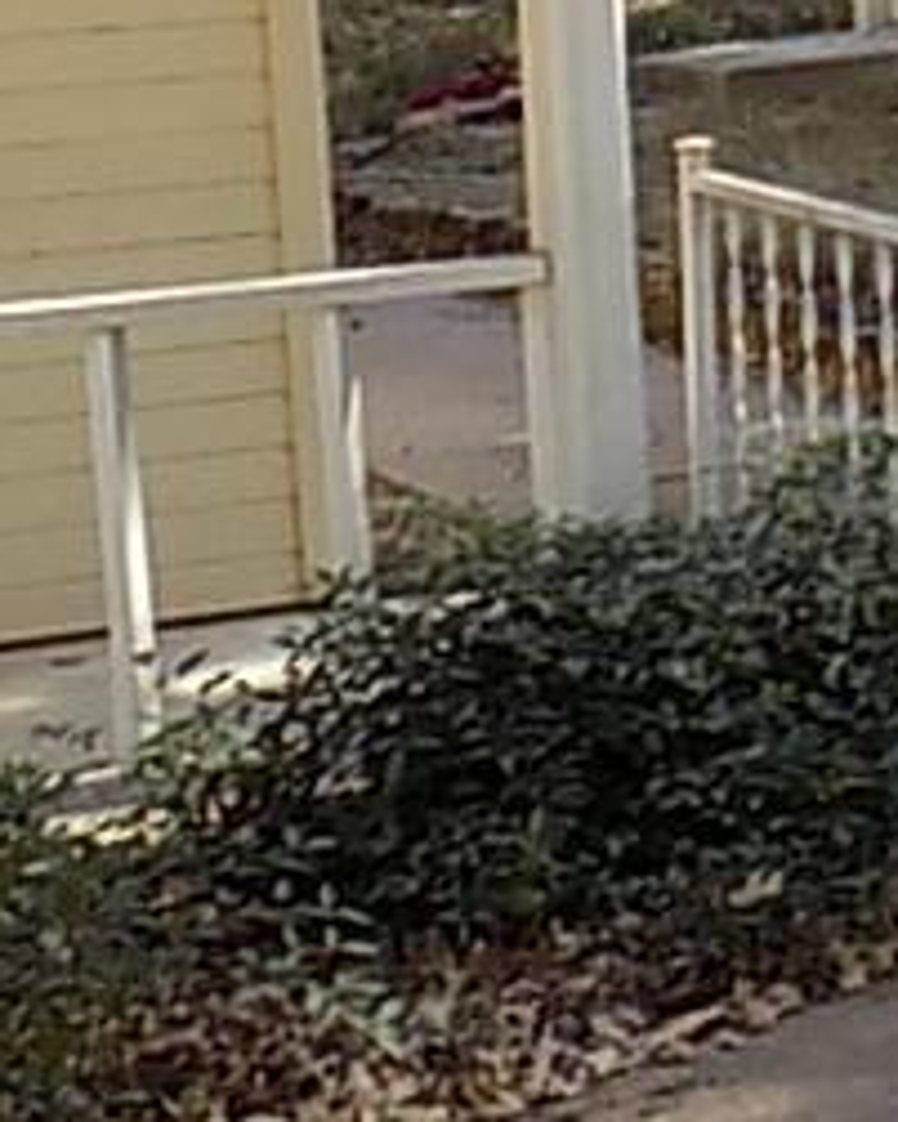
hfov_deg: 9.8
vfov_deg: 13.3
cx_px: 1997
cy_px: -18
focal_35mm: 143
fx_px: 4748
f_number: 3.1
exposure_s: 1/100
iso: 80
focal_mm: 4
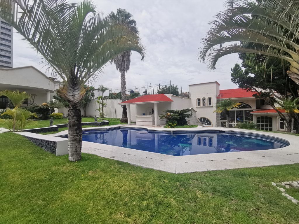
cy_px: 112
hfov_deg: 94.5
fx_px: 138
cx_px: 150
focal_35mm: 16
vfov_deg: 78.1
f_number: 2.2
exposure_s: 1/1138
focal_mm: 2.35
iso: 50
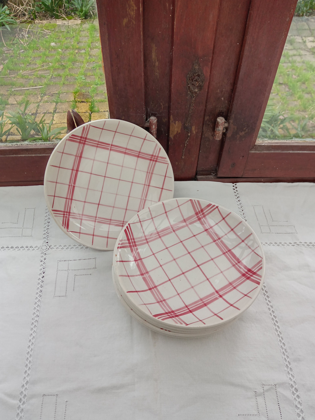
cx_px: 158
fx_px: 340
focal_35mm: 28
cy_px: 210
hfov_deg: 49.7
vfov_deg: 63.4
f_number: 1.8
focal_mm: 3.57
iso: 112
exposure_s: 1/566
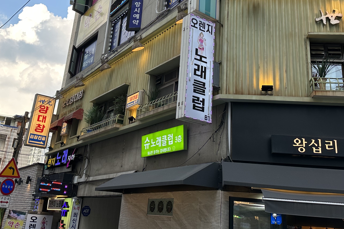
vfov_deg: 33.9
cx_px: 167
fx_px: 373
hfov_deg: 49.6
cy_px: 78
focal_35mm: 39
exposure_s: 1/714
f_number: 1.78
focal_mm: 6.86
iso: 80
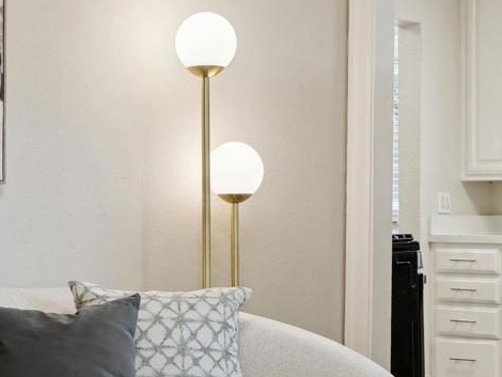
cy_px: 182
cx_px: 194
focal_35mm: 90
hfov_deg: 21.7
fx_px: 1306
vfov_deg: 16.4
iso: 100
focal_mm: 29
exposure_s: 1/10
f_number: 5.6
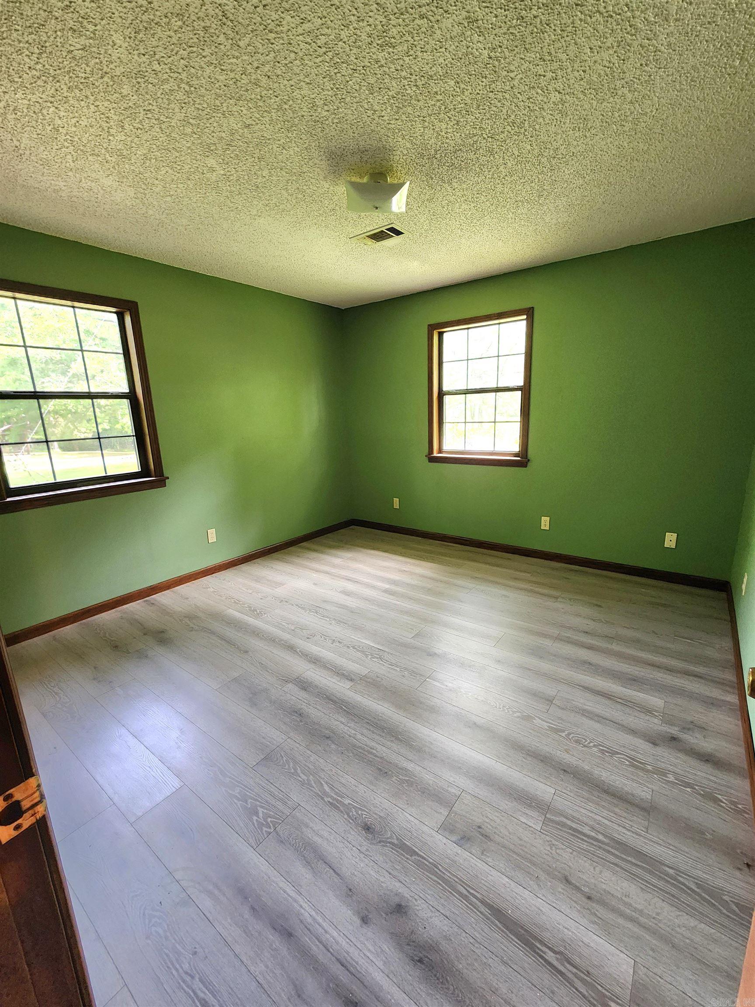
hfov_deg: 89.9
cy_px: 504
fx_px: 378
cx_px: 378
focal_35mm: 13
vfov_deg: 106.2
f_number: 2.2
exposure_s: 1/60.2
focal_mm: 2.2
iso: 320
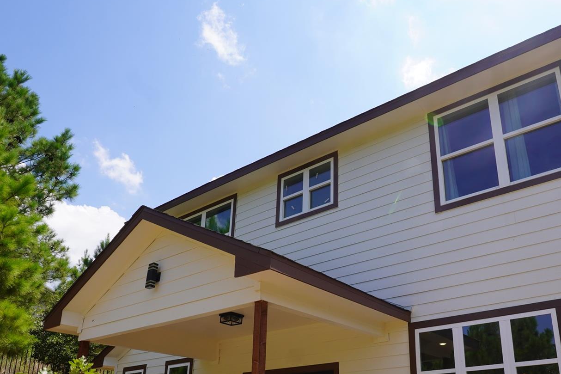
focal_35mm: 28
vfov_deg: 44.8
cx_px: 355
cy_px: 287
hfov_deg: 64.7
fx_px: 434
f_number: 9
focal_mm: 11
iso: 100
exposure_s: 1/125
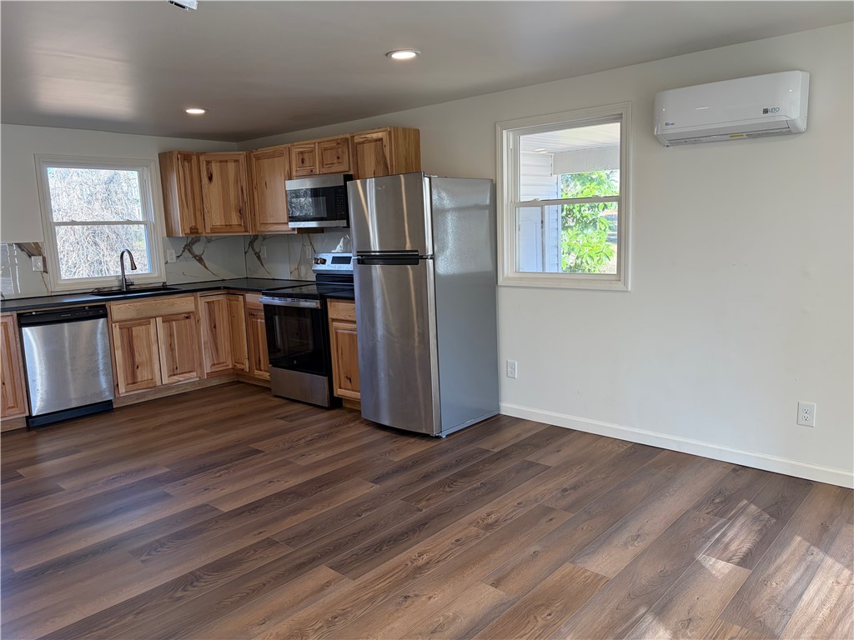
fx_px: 641
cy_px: 320
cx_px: 427
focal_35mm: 26
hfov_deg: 67.3
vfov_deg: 53.1
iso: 64
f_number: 1.6
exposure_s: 1/136
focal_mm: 5.96
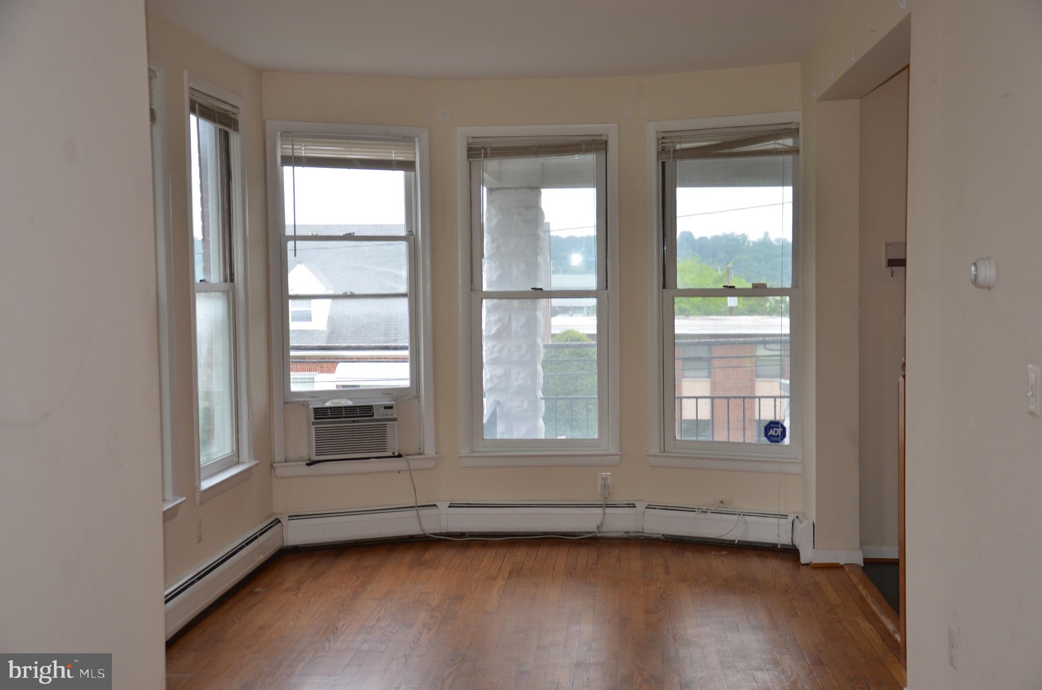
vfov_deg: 29.7
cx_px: 521
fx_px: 1300
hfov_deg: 43.7
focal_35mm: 45
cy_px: 345
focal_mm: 30
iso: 200
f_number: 4.2
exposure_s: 1/125
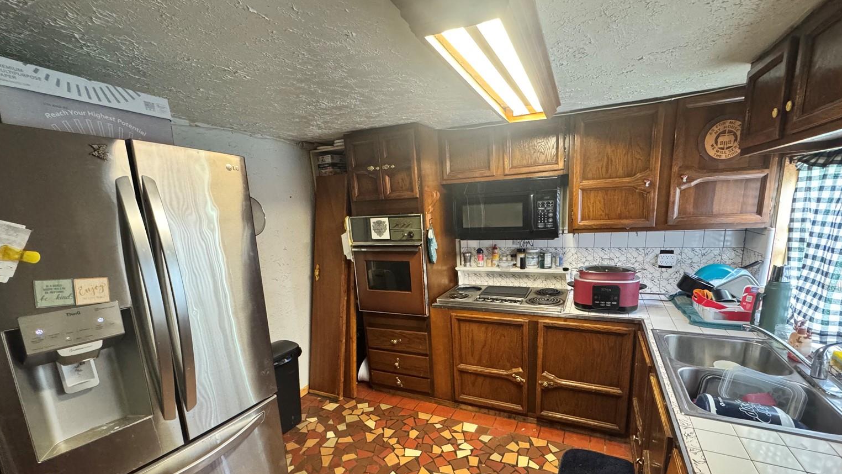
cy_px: 286
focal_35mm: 16
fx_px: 357
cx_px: 433
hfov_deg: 99.3
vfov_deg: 66.4
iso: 1000
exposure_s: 1/60
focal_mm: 2.22
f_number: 2.2
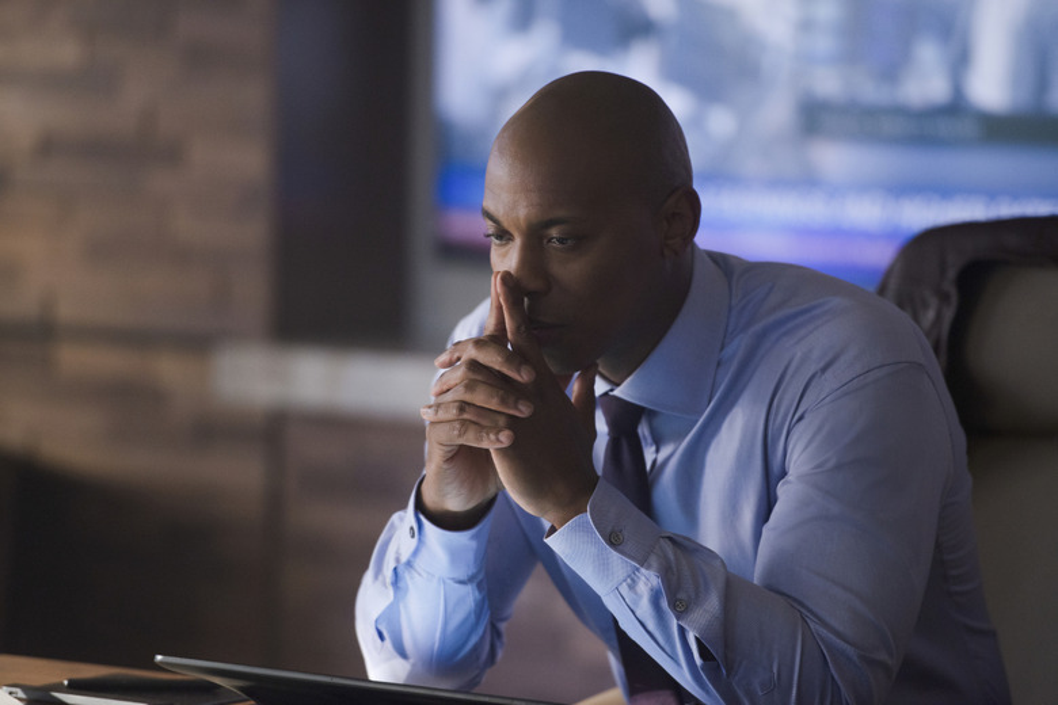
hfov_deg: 10.3
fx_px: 5877
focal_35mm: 200
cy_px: 352
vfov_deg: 6.9
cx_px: 529
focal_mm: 200
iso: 1600
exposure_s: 1/125
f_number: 2.8
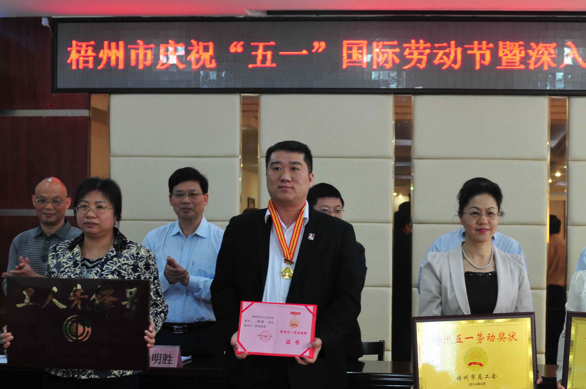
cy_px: 270
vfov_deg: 24.4
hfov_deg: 35.5
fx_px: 894
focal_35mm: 55
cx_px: 438
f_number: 3.2
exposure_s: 1/60
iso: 500
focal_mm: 24
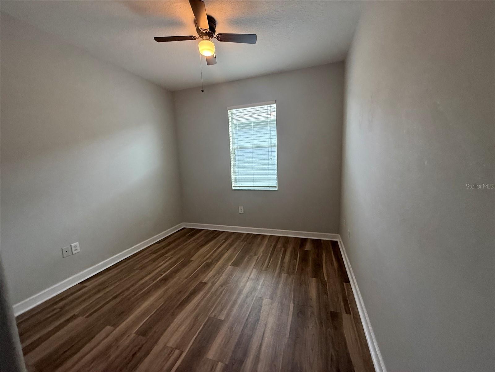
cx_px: 248
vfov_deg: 85.7
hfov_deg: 102.1
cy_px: 186
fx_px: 200
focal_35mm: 14
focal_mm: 2.22
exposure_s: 1/120
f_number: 2.2
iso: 320
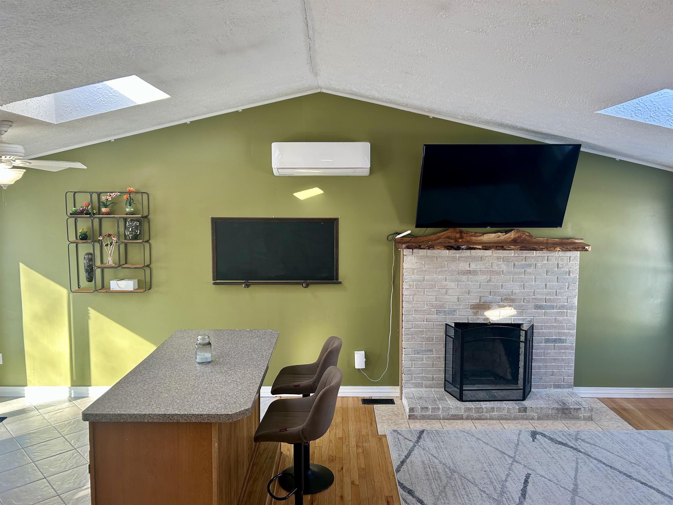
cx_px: 336
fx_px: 505
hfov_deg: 67.3
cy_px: 252
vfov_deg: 53.1
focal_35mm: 26
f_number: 1.5
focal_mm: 5.7
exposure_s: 1/120
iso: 80
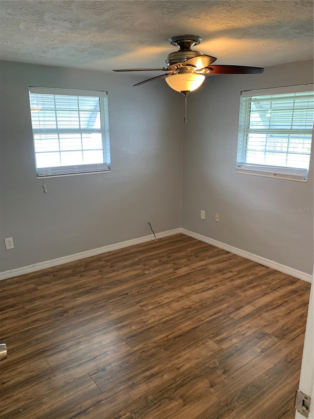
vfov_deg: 67.3
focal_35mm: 26
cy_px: 210
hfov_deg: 53.1
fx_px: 314
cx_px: 157
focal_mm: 4.25
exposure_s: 1/60
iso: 100
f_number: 1.8
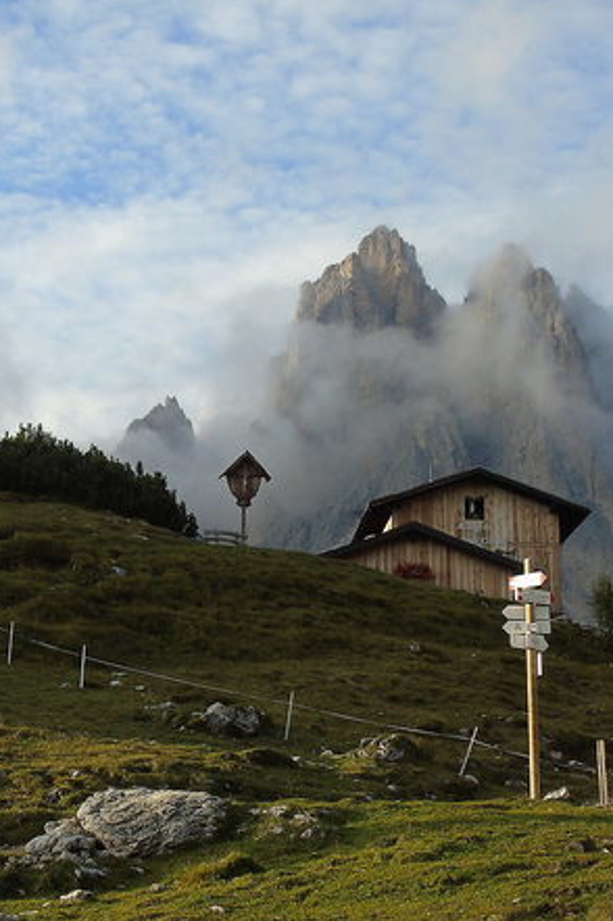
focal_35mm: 65
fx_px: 1663
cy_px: 458
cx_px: 211
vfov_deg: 31.0
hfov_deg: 20.8
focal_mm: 8.2
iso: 80
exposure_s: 1/250
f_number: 4.1
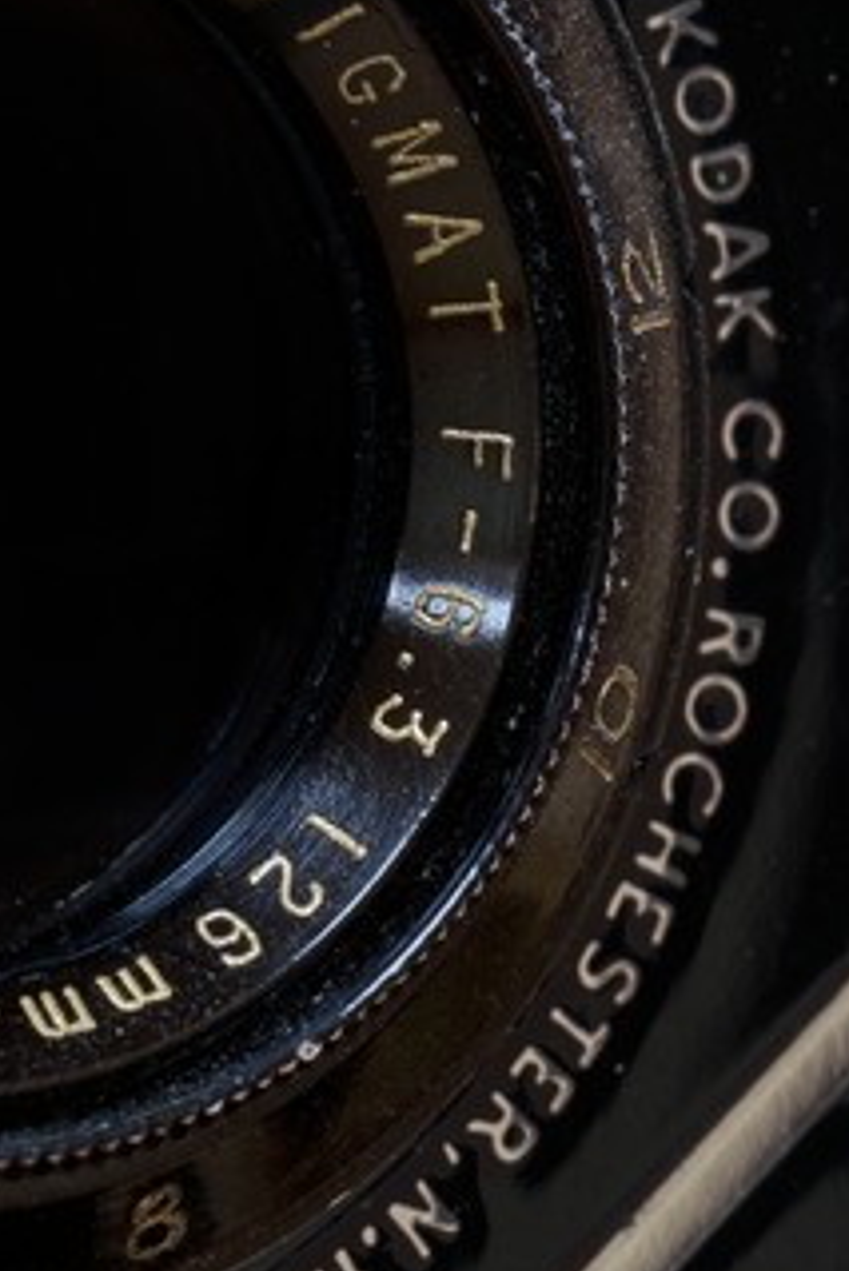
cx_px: -159
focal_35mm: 541
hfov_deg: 2.5
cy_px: 331
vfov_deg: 3.8
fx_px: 19116
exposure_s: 2
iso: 100
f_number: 11
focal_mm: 180
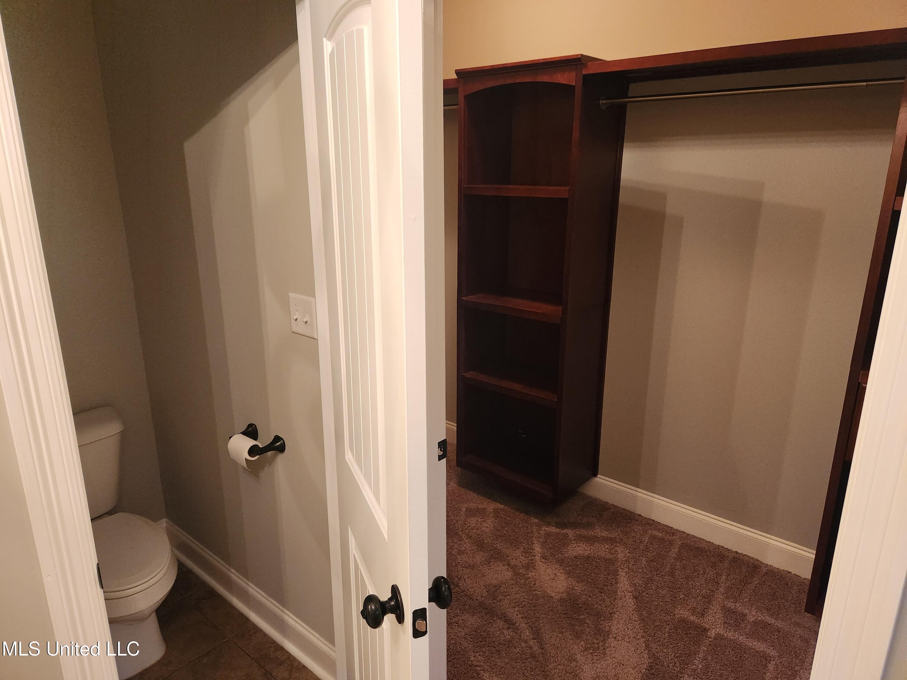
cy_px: 340
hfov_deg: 73.9
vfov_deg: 58.9
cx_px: 454
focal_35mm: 23
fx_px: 603
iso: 800
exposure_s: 1/120
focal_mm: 5.4
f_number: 1.8
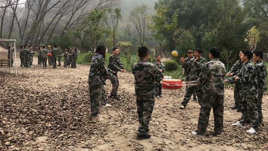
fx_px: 227
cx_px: 135
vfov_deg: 36.5
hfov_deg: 61.0
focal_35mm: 32
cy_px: 58
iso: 25
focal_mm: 4.15
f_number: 2.2
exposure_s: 1/167
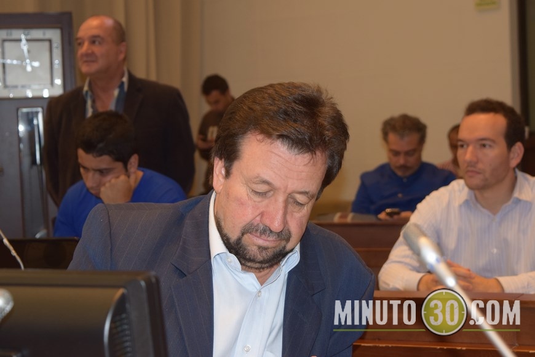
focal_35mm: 82
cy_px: 178
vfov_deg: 16.6
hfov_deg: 24.6
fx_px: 1226
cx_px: 268
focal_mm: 55
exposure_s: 1/60
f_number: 5.6
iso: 1000
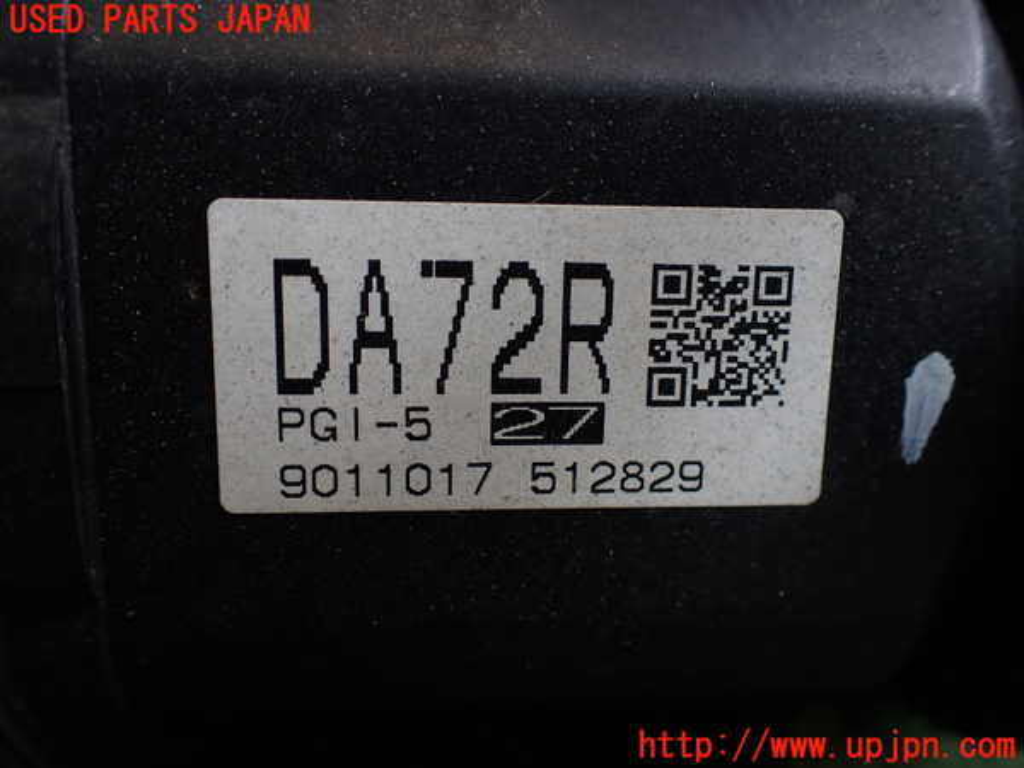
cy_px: 384
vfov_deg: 46.8
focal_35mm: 30
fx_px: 887
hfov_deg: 60.0
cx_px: 512
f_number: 2.3
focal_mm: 5.4
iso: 160
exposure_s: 1/125
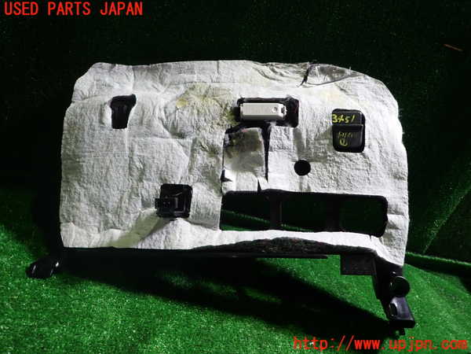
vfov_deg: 54.9
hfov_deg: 69.4
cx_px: 236
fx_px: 340
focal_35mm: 25
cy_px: 177
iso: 200
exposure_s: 1/50
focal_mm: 4.5
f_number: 2
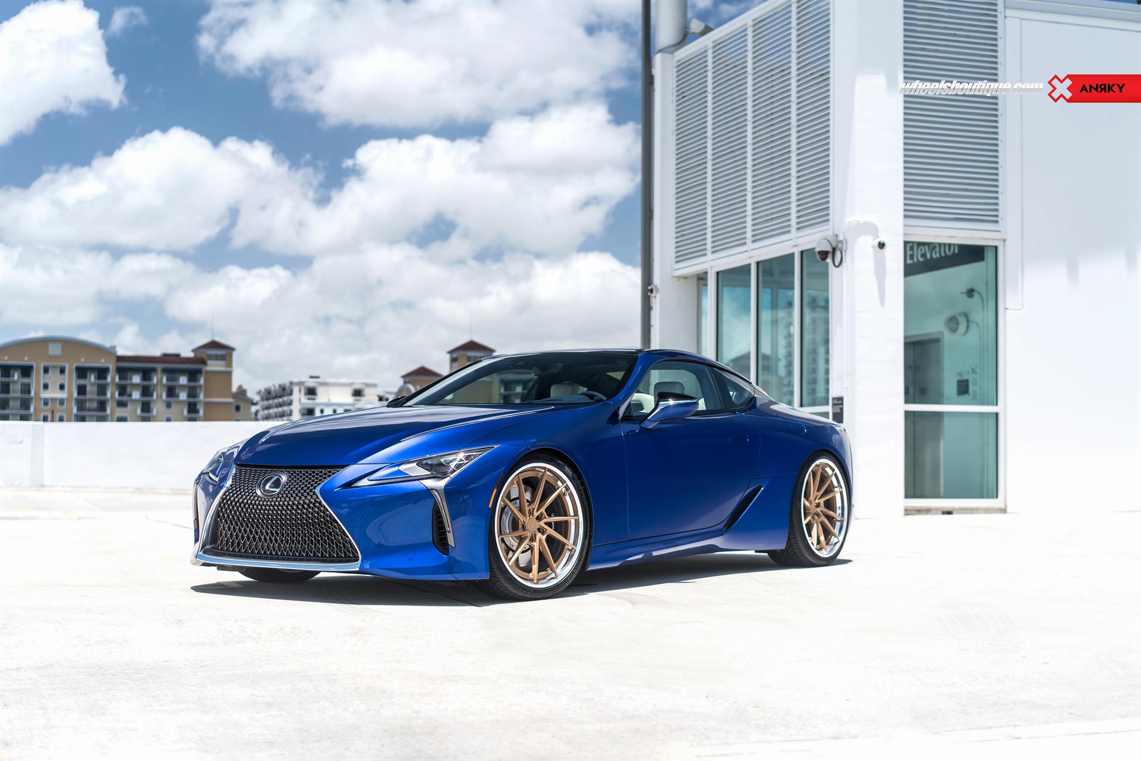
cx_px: 570
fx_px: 1743
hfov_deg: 36.2
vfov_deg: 24.6
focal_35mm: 55
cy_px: 380
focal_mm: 55
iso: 100
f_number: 2.8
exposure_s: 1/800
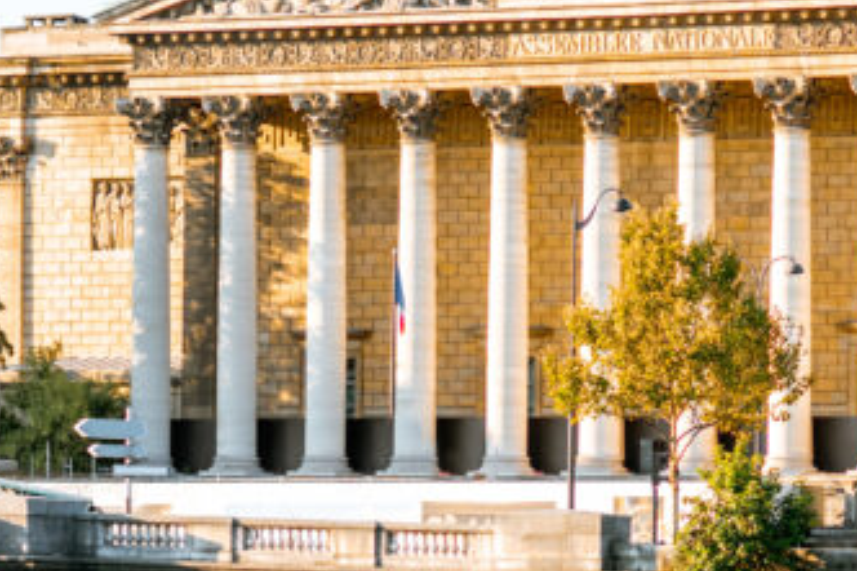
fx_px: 7138
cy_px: 691
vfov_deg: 4.6
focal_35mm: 300
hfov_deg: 6.9
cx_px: 503
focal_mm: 85
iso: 200
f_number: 2.5
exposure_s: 1/1600
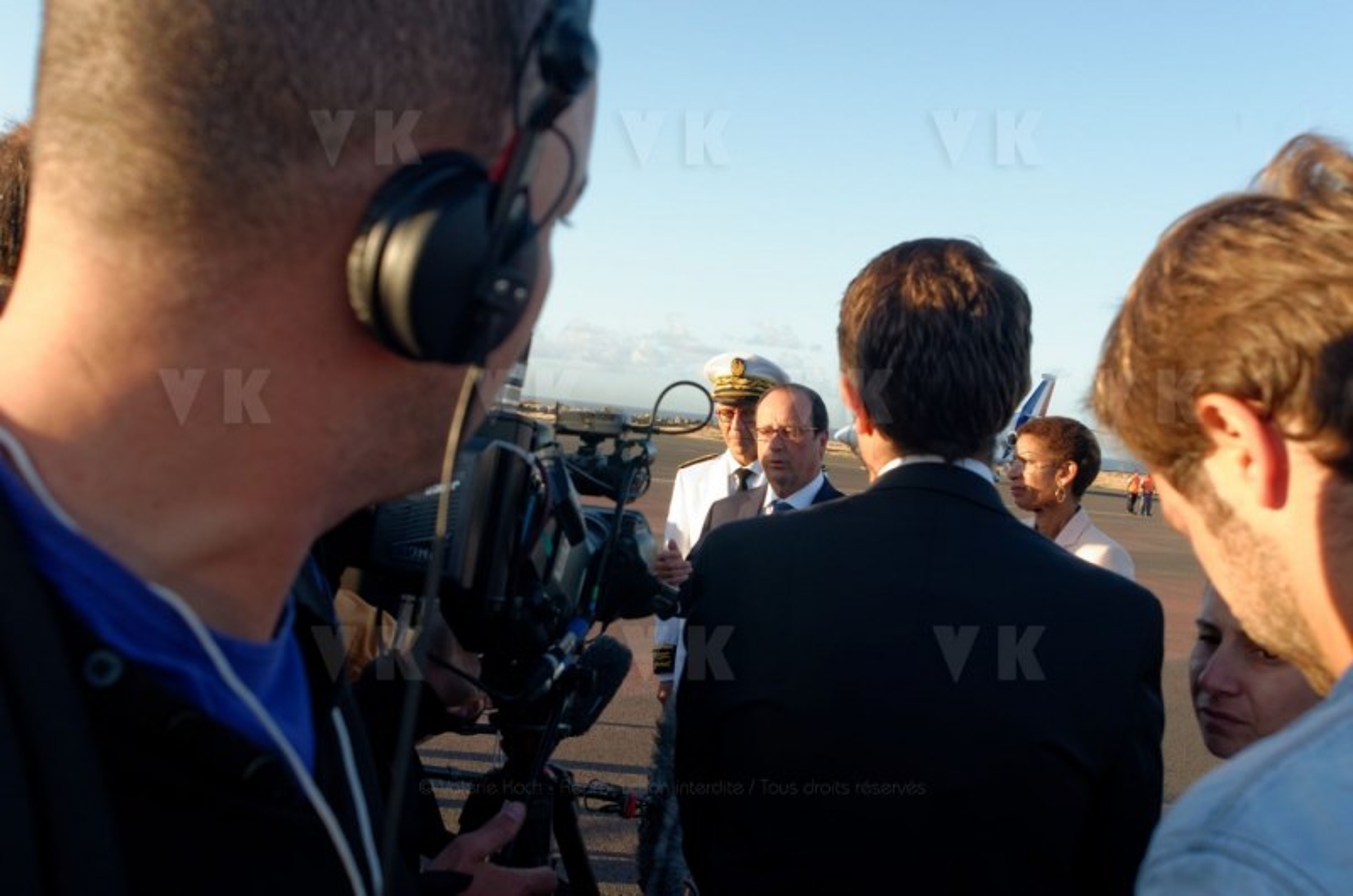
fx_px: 1350
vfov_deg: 36.7
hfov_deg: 53.2
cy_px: 448
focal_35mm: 36
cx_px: 676
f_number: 7.1
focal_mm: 24
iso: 250
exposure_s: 1/200
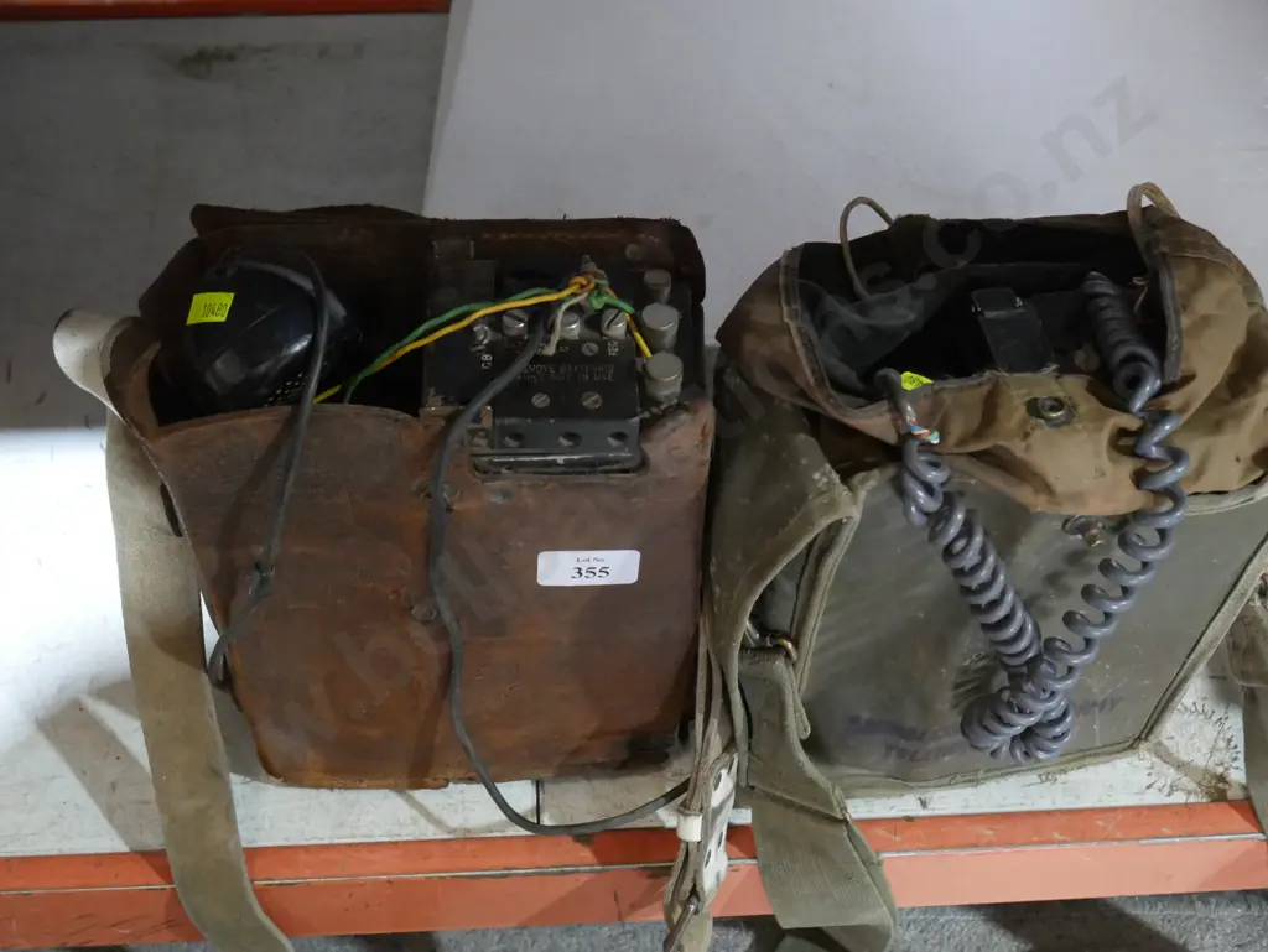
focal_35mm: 46
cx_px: 634
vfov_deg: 31.5
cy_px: 476
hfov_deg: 41.2
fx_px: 1686
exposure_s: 1/60
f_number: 5.1
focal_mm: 23
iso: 2500
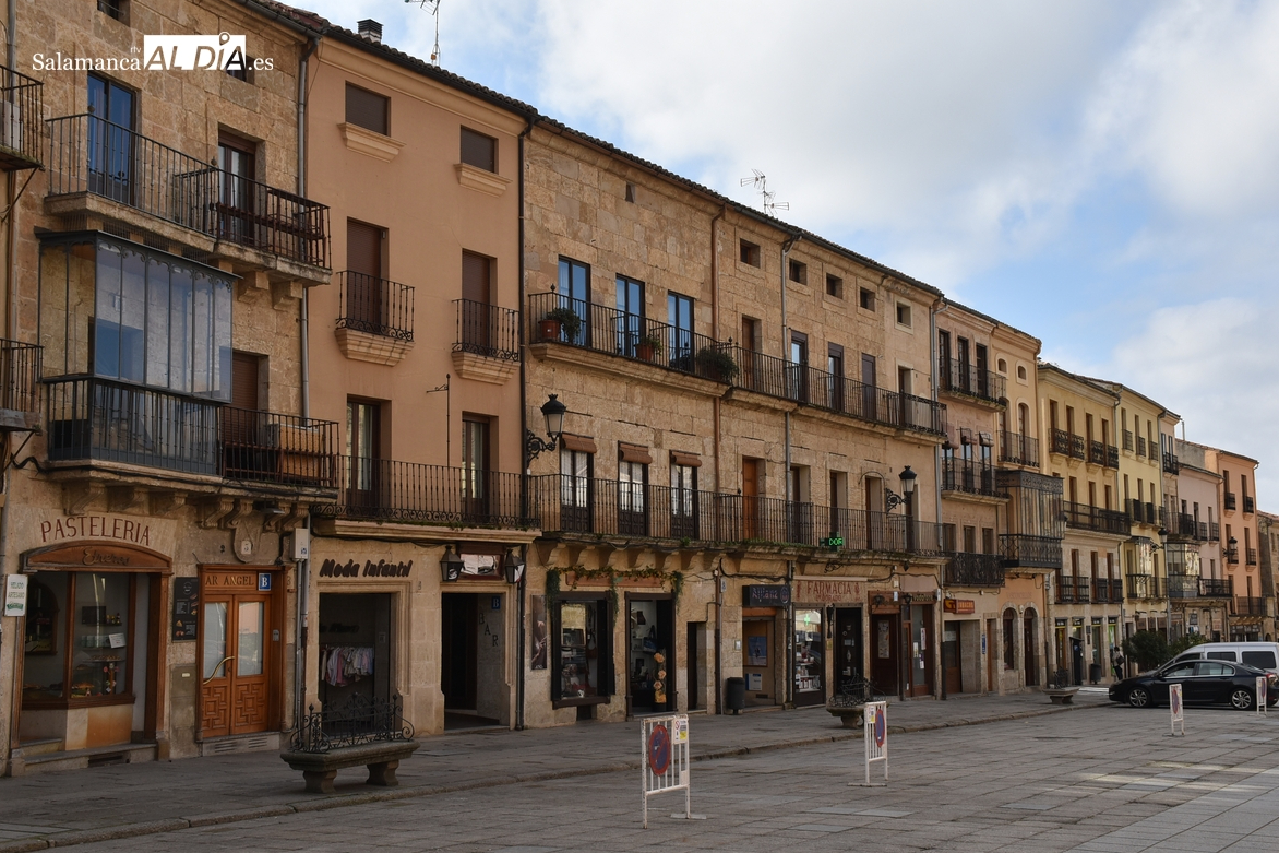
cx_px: 645
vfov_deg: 32.2
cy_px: 426
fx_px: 1475
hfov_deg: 46.9
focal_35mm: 42
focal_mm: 27
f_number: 9
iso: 200
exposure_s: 1/320
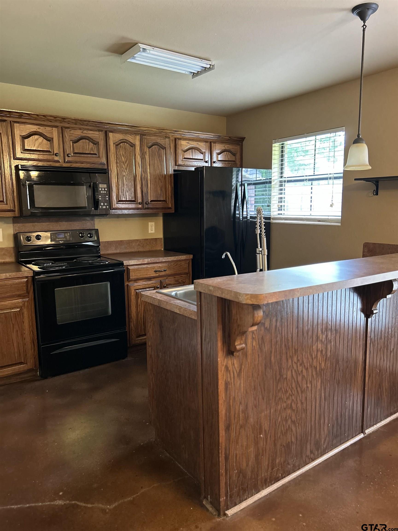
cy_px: 266
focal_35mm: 26
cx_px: 199
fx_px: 399
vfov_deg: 67.3
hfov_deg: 53.1
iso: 500
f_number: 1.5
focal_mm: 5.7
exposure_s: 1/60
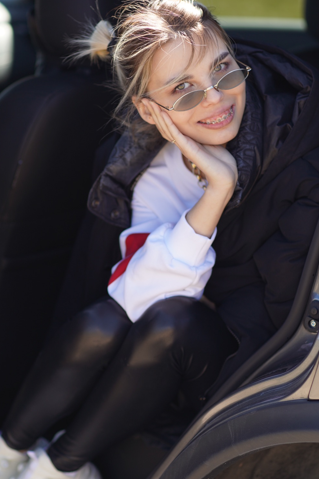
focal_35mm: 132
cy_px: 277
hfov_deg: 10.4
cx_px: 135
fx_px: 1755
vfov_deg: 15.5
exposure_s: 1/640
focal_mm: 85
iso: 100
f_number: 2.2
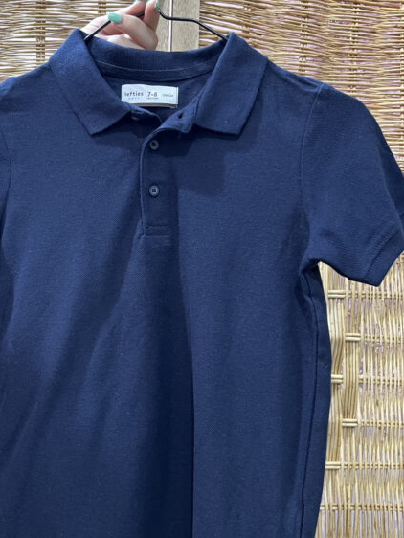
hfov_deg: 38.5
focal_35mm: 37
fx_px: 575
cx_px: 156
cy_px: 302
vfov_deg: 50.0
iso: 250
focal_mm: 5.7
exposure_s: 1/50
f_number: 1.5
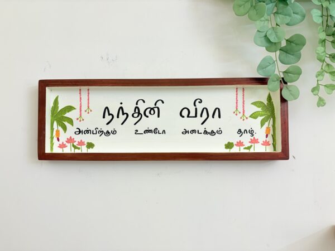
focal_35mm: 26
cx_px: 168
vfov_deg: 53.1
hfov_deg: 67.3
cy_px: 126
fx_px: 252
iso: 80
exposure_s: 1/100
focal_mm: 5.96
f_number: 1.6
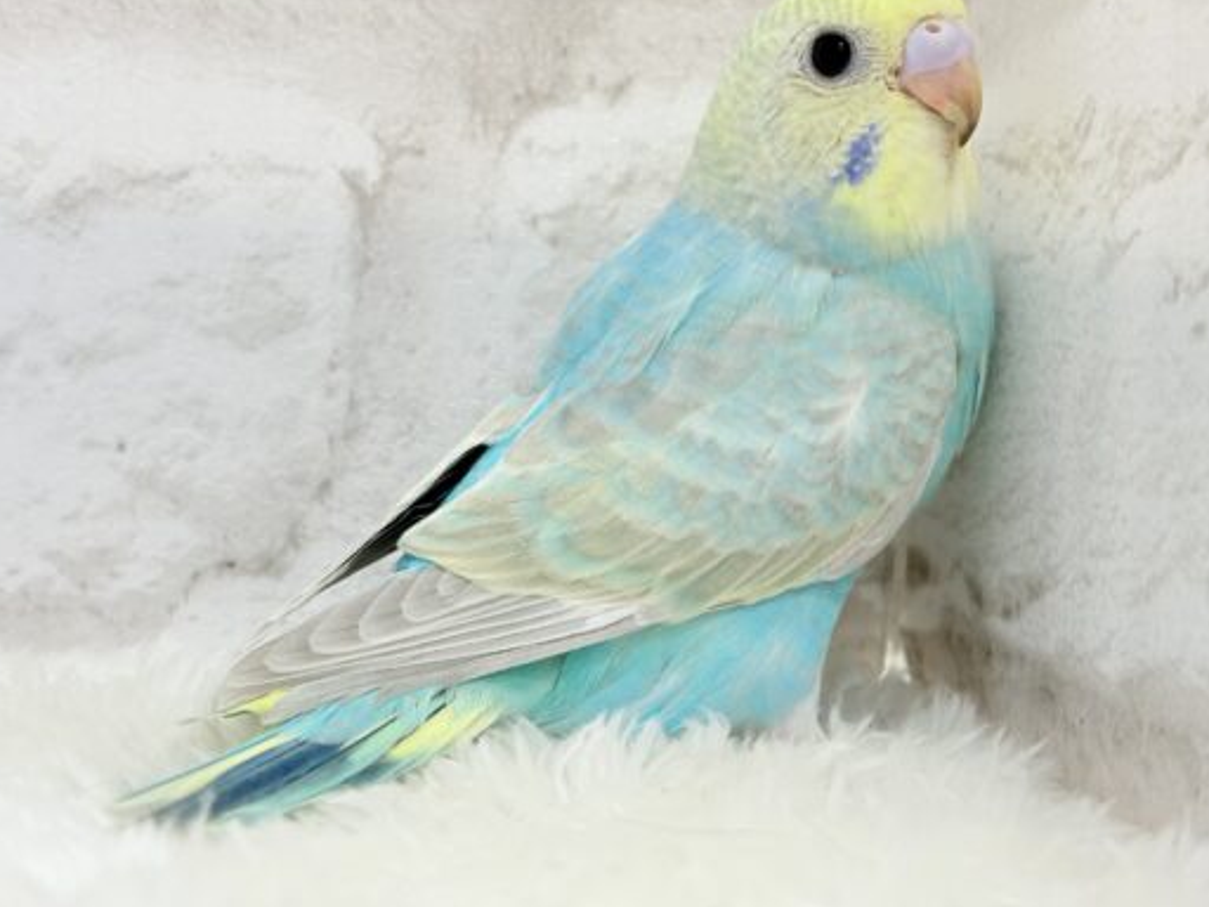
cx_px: 604
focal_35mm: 65
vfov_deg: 22.6
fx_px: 2270
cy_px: 387
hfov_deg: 29.8
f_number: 1.6
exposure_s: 1/50
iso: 50
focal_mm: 5.96
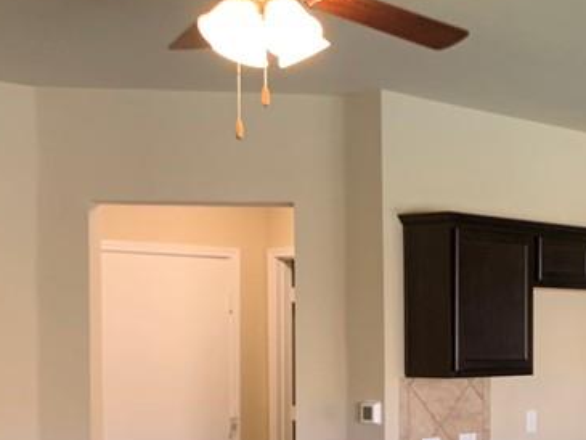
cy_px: 387
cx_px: 647
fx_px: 1236
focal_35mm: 73
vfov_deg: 19.8
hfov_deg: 24.8
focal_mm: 4.25
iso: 200
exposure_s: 1/60
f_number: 1.8
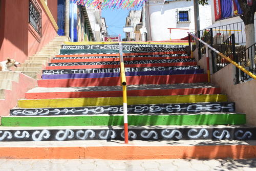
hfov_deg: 49.5
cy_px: 86
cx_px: 128
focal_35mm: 39
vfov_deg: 34.3
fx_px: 277
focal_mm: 26
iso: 250
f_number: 8
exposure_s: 1/250
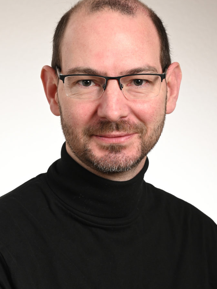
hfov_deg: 22.3
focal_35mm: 66
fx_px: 551
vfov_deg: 29.4
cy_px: 141
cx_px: 110
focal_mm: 60
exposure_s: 1/160
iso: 125
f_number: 8
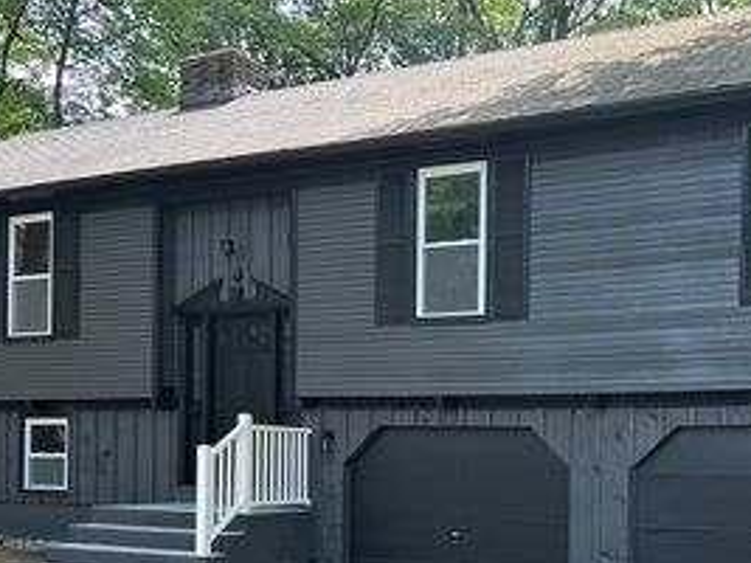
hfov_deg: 41.8
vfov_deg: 31.2
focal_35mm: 45
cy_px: 469
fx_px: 976
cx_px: 461
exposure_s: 1/357
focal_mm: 6.86
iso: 80
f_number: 1.78
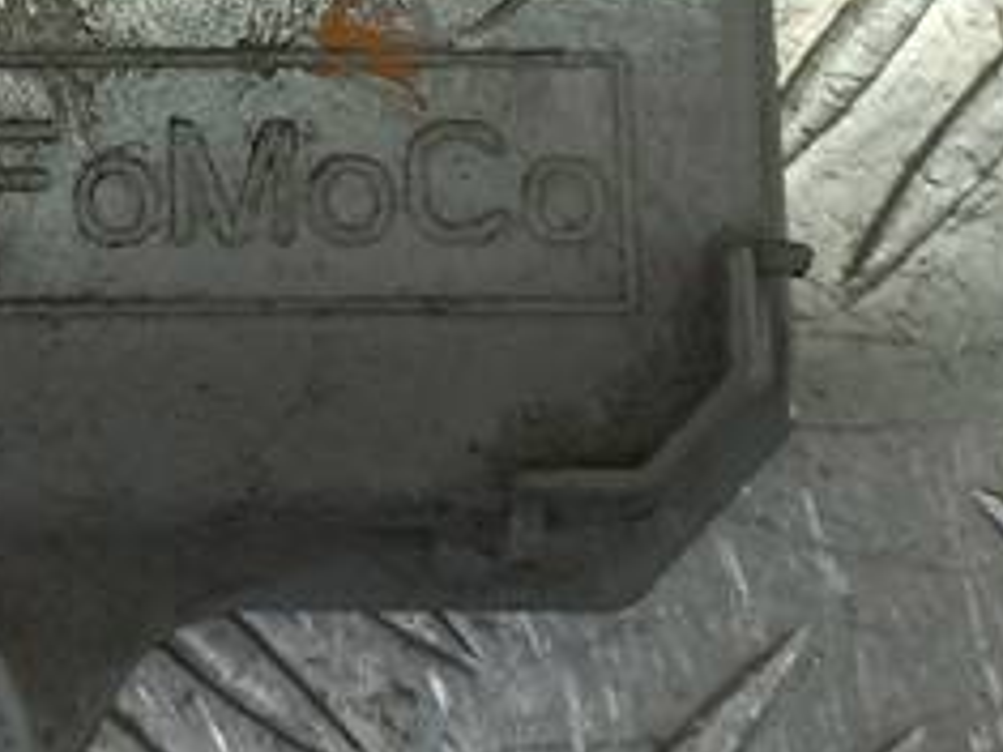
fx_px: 3157
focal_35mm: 109
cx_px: -98
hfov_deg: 17.4
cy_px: -333
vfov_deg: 12.9
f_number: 1.8
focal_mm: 4.6
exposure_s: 1/50
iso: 50
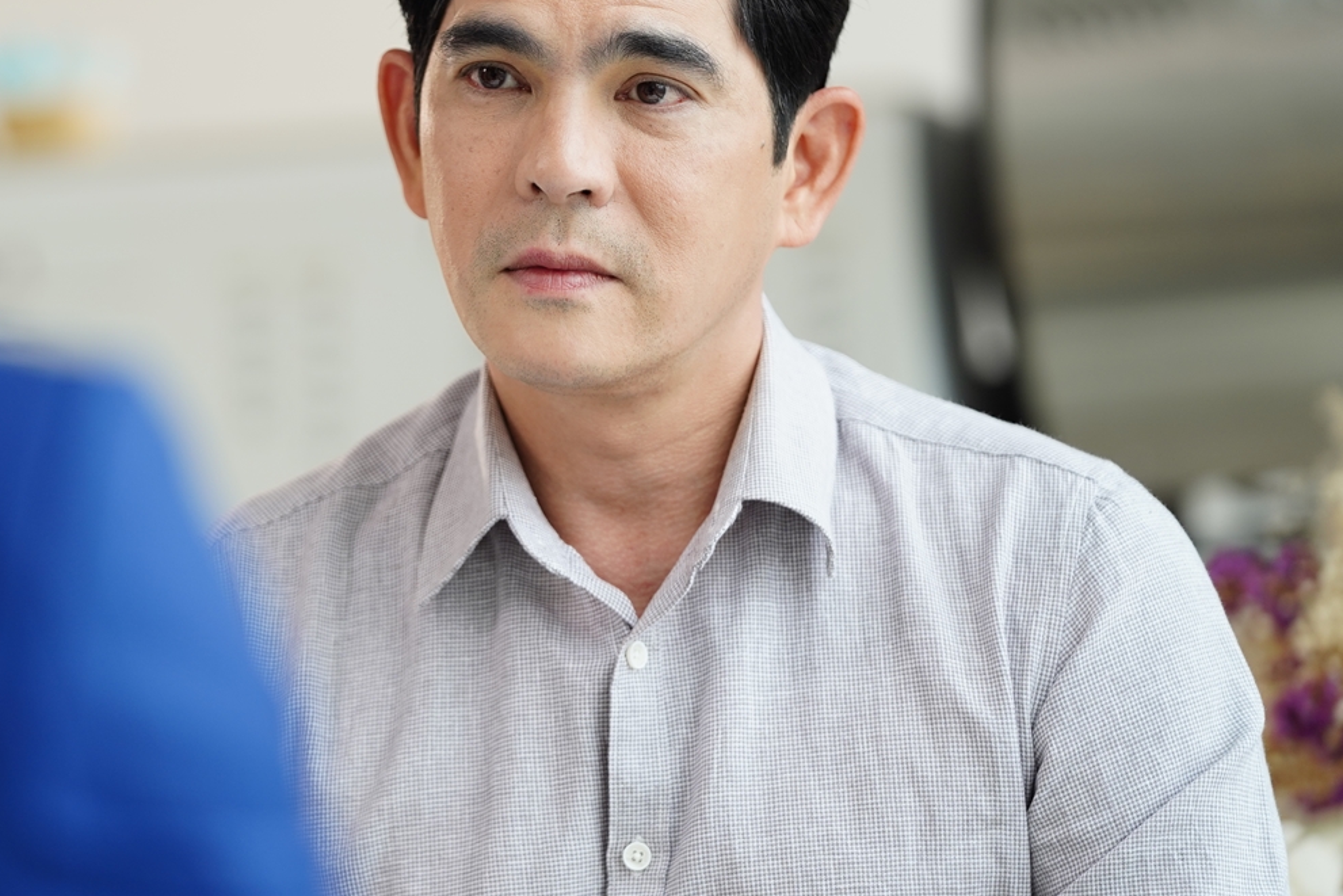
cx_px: 438
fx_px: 8469
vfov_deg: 6.1
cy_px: 336
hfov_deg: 9.1
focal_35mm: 227
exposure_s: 1/160
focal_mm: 150
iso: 250
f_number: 2.8
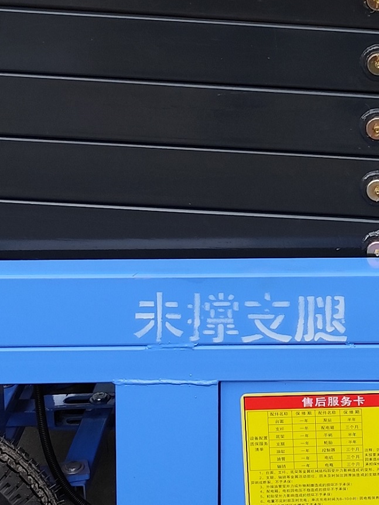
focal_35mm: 96
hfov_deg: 15.0
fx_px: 1401
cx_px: 435
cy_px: -30
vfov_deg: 19.7
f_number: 1.65
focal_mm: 6.14
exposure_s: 1/110
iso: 50
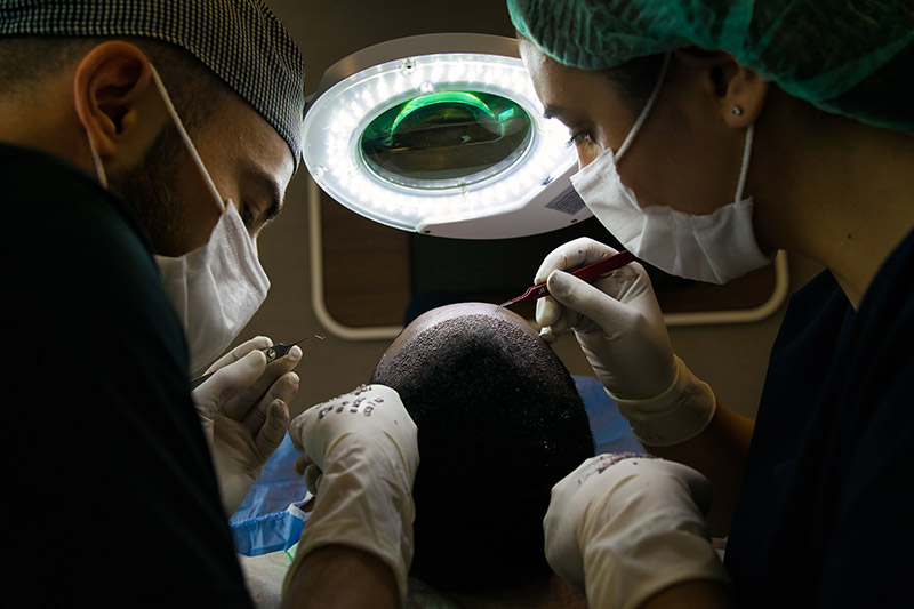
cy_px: 304
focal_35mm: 35
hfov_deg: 54.4
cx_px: 457
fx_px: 888
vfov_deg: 37.8
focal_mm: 35
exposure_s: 1/400
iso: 320
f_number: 5.6
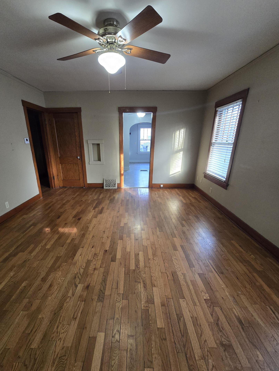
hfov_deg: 85.6
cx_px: 130
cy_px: 197
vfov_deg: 101.9
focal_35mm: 14
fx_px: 150
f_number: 2.2
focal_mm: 2.2
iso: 400
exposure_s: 1/60
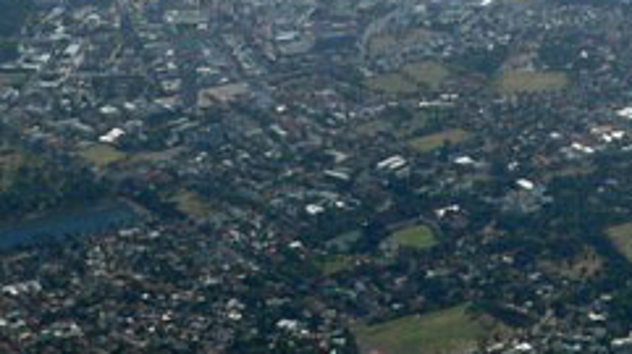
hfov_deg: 22.2
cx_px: 493
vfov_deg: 12.2
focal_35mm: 95
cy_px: -163
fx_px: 1590
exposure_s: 1/400
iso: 80
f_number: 5.6
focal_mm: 4.6
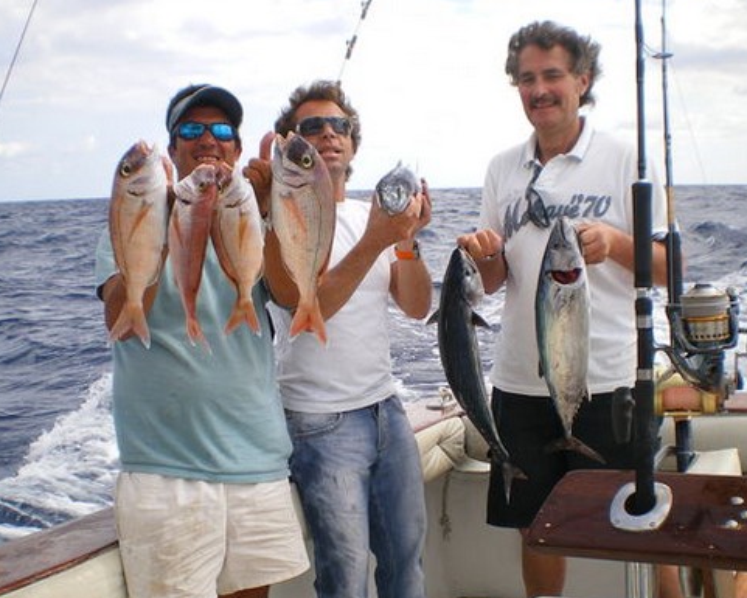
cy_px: 354
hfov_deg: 40.3
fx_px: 1017
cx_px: 382
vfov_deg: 32.7
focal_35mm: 46
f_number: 4.6
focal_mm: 6.3
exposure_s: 1/250
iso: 50
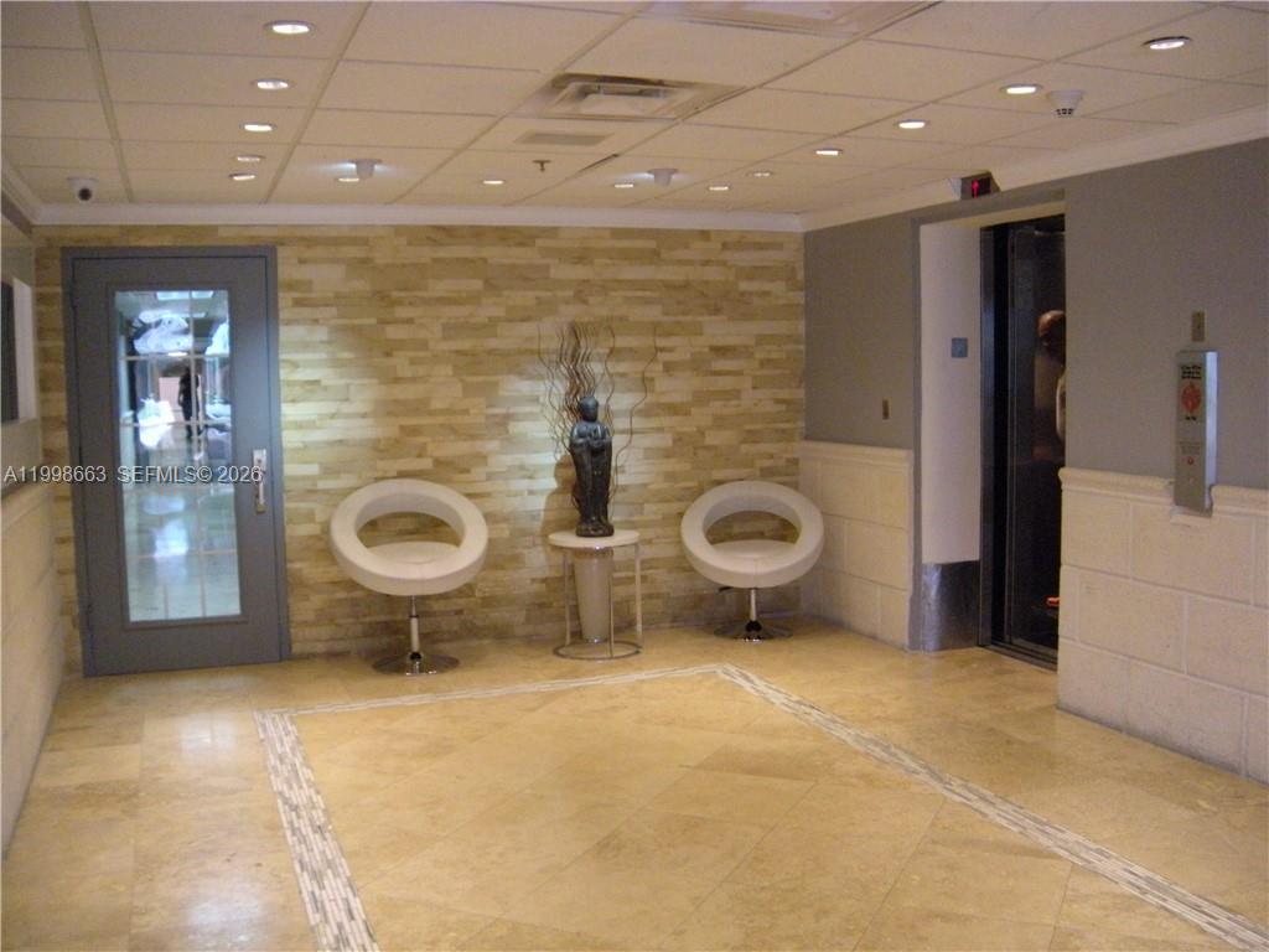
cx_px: 634
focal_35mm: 35
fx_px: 1283
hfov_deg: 52.6
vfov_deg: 40.7
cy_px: 476
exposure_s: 1/40.7
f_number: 3.8
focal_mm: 5.9
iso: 400
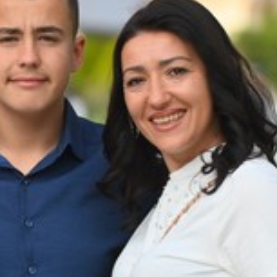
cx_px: -188
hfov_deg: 3.3
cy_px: 218
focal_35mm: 533
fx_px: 4825
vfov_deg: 3.3
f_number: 2.8
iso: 1000
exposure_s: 1/8000
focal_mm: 120
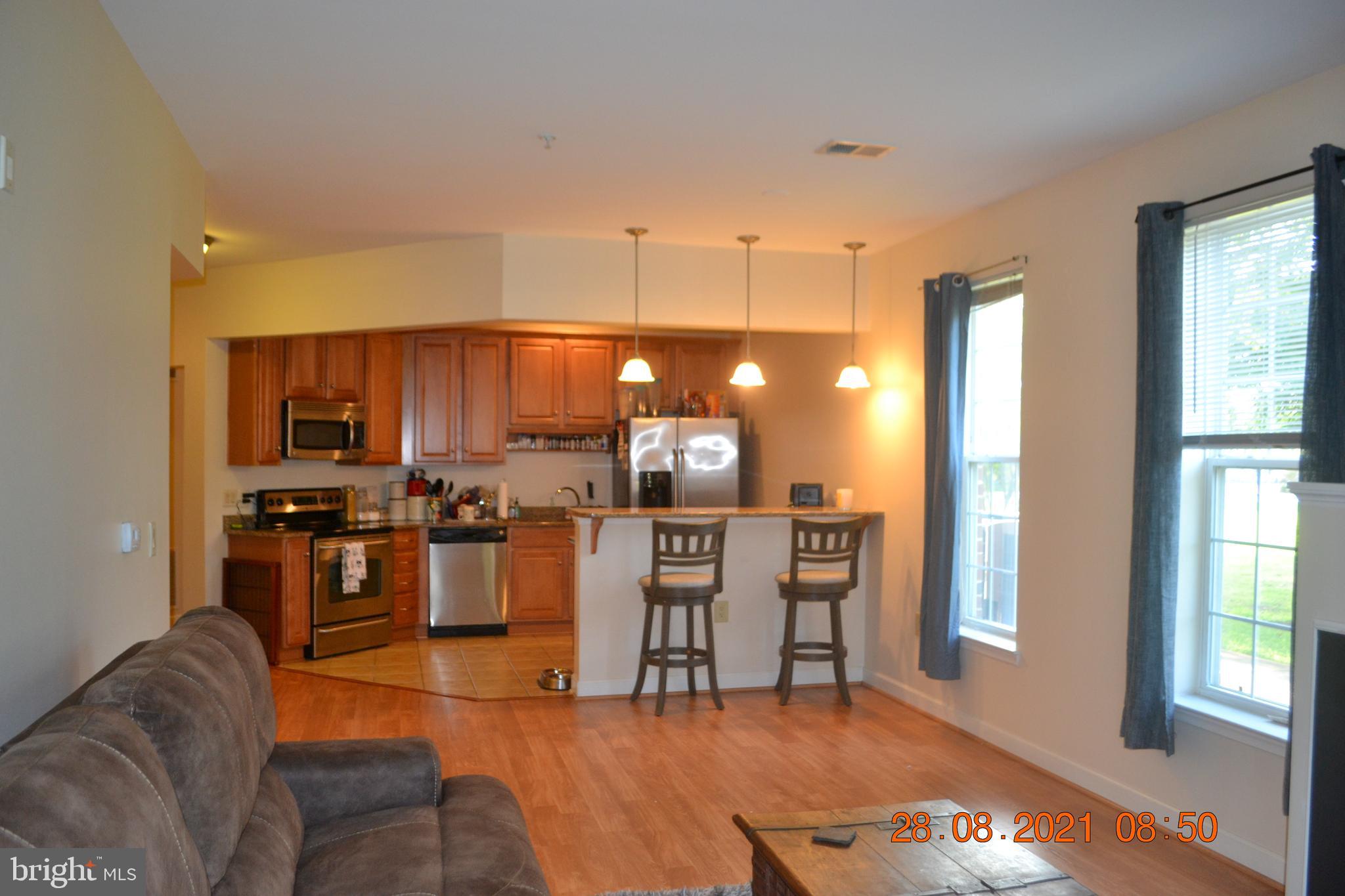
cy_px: 448
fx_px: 1009
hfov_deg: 67.4
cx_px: 672
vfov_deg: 47.9
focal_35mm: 27
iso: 720
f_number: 3.5
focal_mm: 18
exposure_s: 1/60
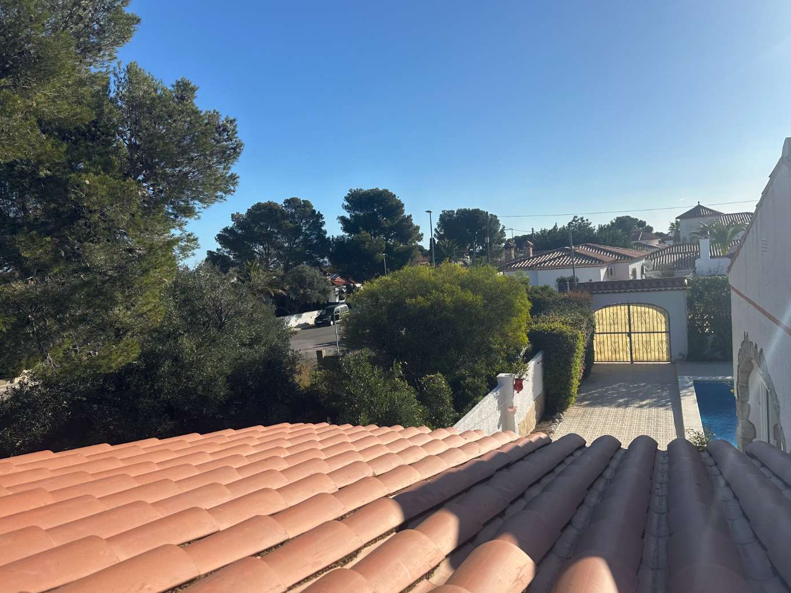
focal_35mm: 26
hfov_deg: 67.3
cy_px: 304
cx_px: 415
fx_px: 594
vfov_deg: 53.0
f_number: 1.78
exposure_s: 1/6211
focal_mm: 6.86
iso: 80
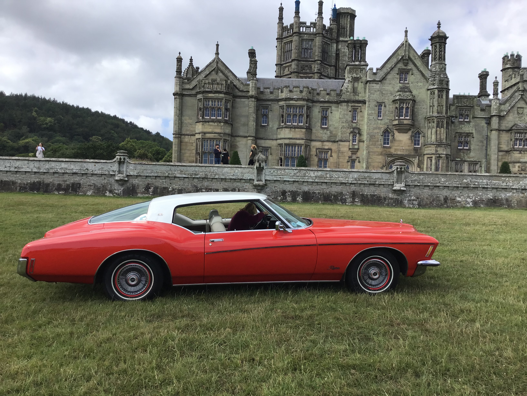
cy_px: 198
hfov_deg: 58.4
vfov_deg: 45.4
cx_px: 264
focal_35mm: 31
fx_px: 472
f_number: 2.4
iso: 25
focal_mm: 3.3
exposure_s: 1/981
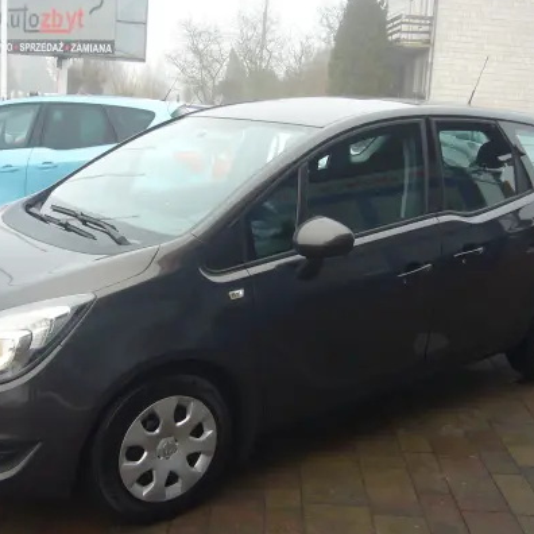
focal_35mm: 40
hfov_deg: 41.8
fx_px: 698
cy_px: 255
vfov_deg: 41.8
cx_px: 229
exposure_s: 1/80
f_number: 2.8
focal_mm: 4.6
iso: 80
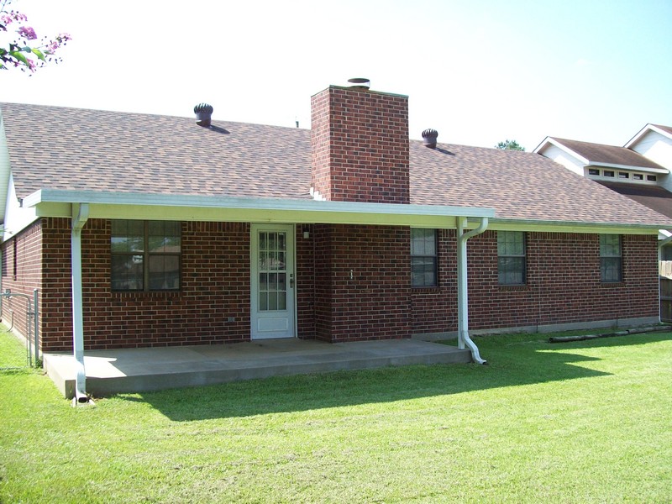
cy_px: 252
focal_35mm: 36
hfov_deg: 51.4
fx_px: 699
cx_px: 336
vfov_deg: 39.7
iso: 80
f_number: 2.7
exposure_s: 1/437
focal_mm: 6
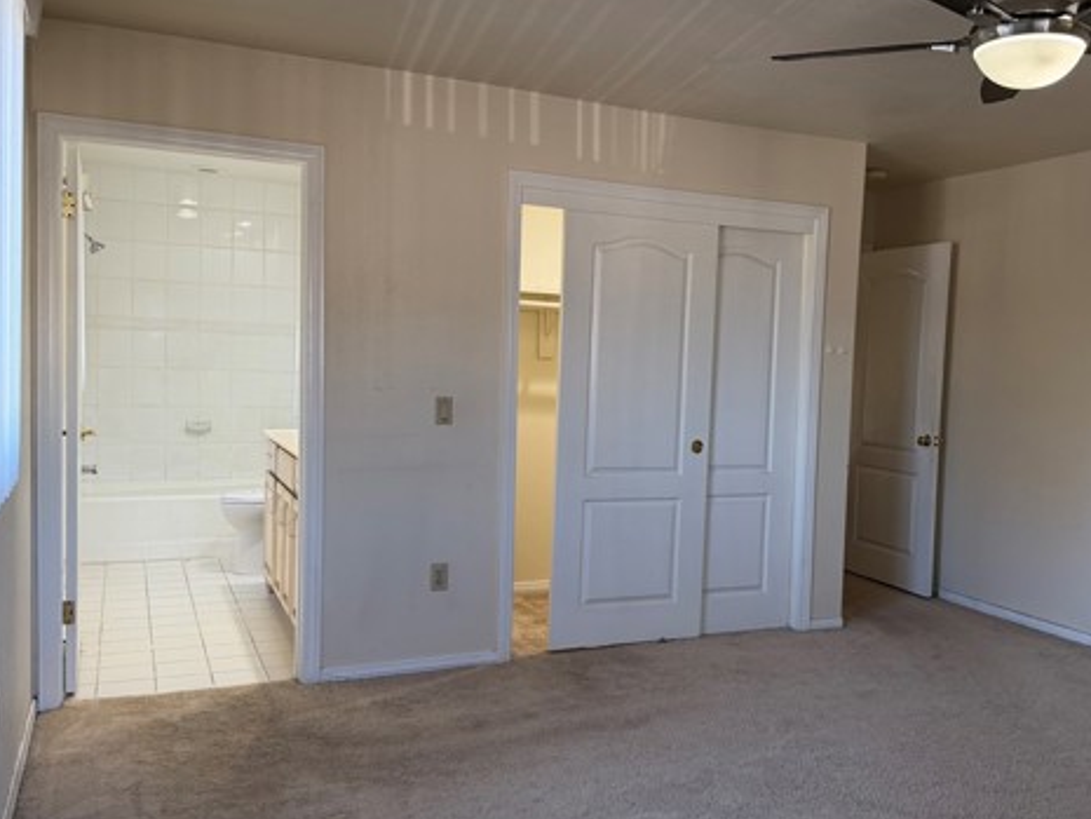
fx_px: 1040
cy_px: 427
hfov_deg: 54.9
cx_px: 664
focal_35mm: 33
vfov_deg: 43.0
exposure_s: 1/120
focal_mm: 6.76
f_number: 1.78
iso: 160
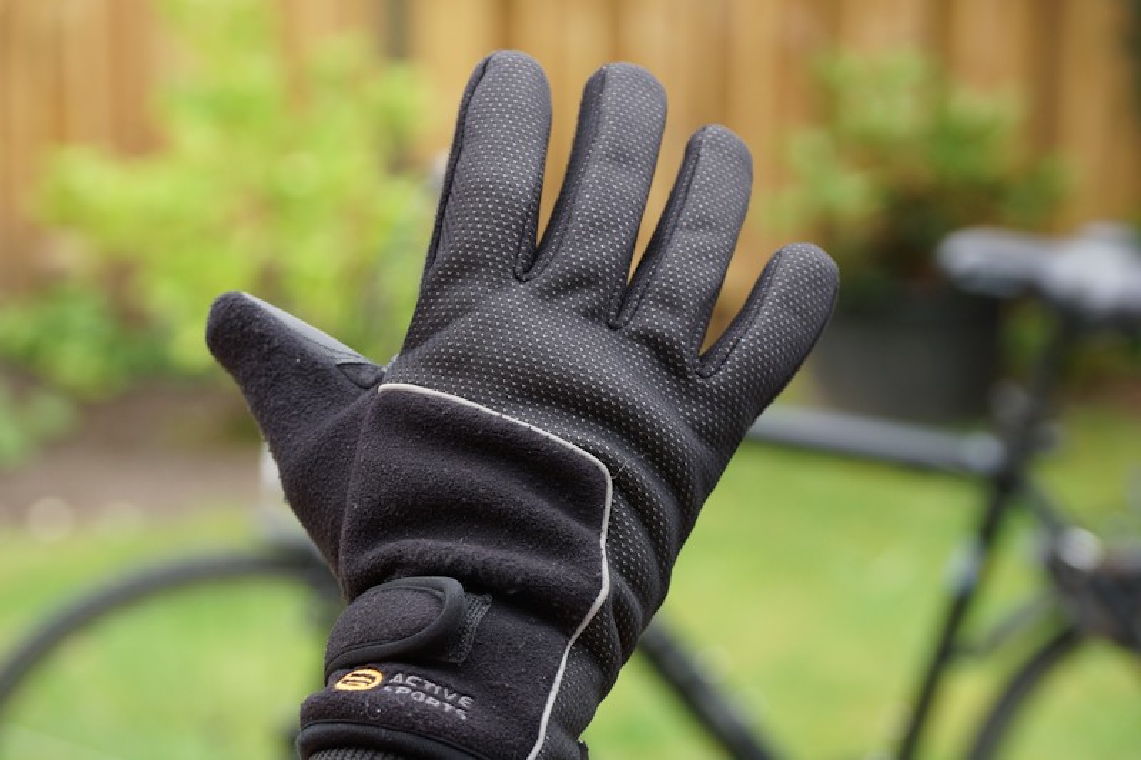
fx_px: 4278
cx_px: 570
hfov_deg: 15.2
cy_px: 380
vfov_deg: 10.2
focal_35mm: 135
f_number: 5.6
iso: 250
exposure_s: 1/160
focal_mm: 90
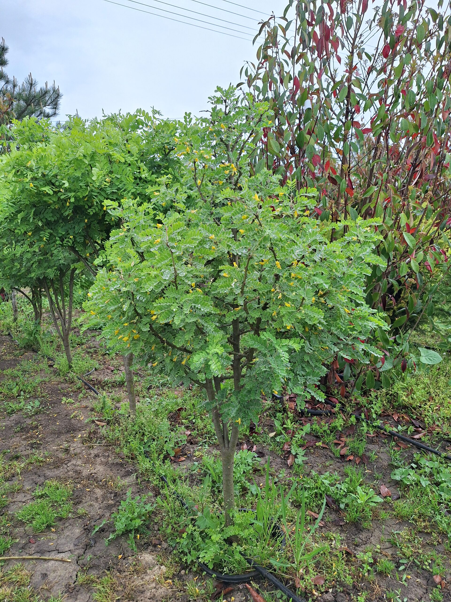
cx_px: 226
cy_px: 301
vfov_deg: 73.9
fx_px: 400
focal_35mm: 23
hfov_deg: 58.9
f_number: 1.8
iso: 40
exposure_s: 1/244
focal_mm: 5.54
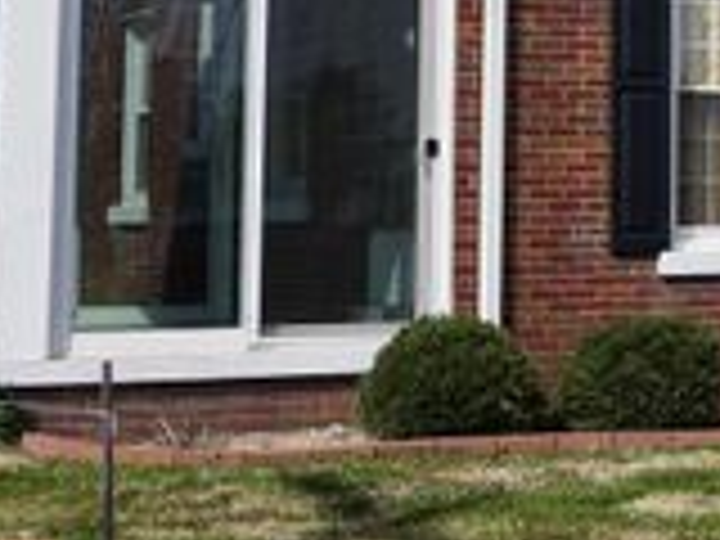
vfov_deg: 13.4
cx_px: 819
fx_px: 2246
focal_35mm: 108
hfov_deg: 17.5
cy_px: -52
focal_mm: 24
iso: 100
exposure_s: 1/250
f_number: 11
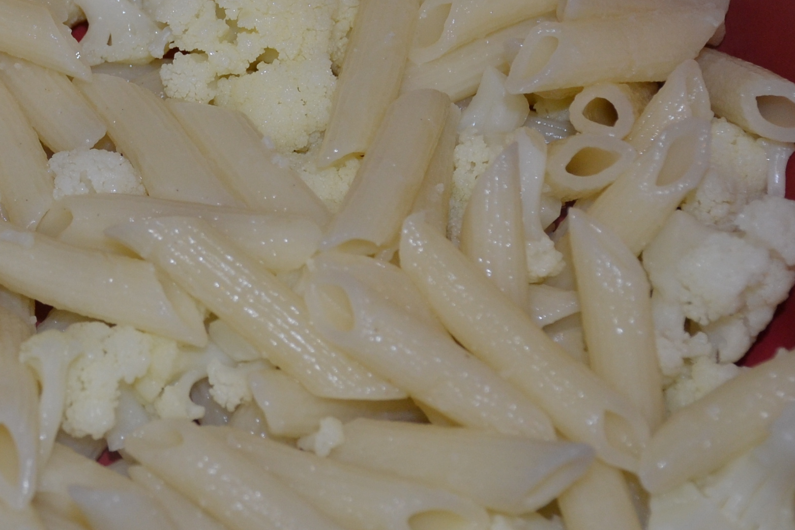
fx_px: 2782
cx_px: 105
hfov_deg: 16.1
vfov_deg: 10.8
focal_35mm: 126
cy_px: 28
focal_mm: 38
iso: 450
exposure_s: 1/60
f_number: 4.2
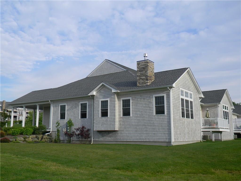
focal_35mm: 36
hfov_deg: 51.4
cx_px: 120
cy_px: 90
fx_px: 251
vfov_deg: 39.7
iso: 80
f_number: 3.7
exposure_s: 1/460
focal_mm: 6.4
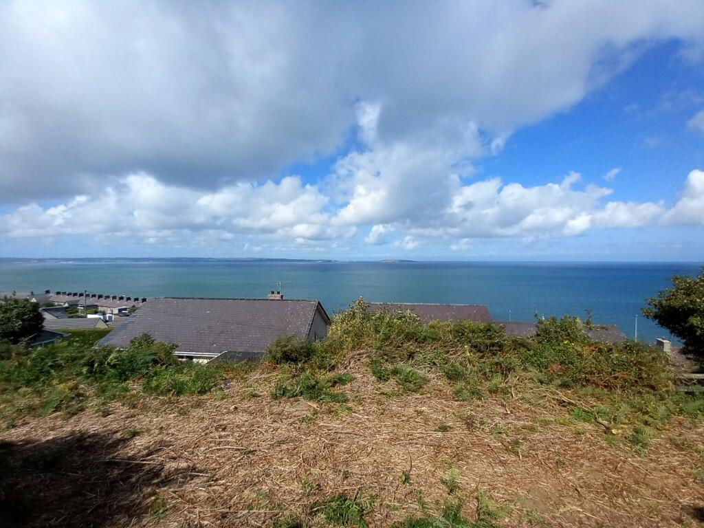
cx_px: 352
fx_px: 264
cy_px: 264
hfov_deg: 106.2
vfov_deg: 89.9
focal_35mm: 13
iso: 50
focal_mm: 1.13
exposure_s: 1/1272
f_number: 2.2
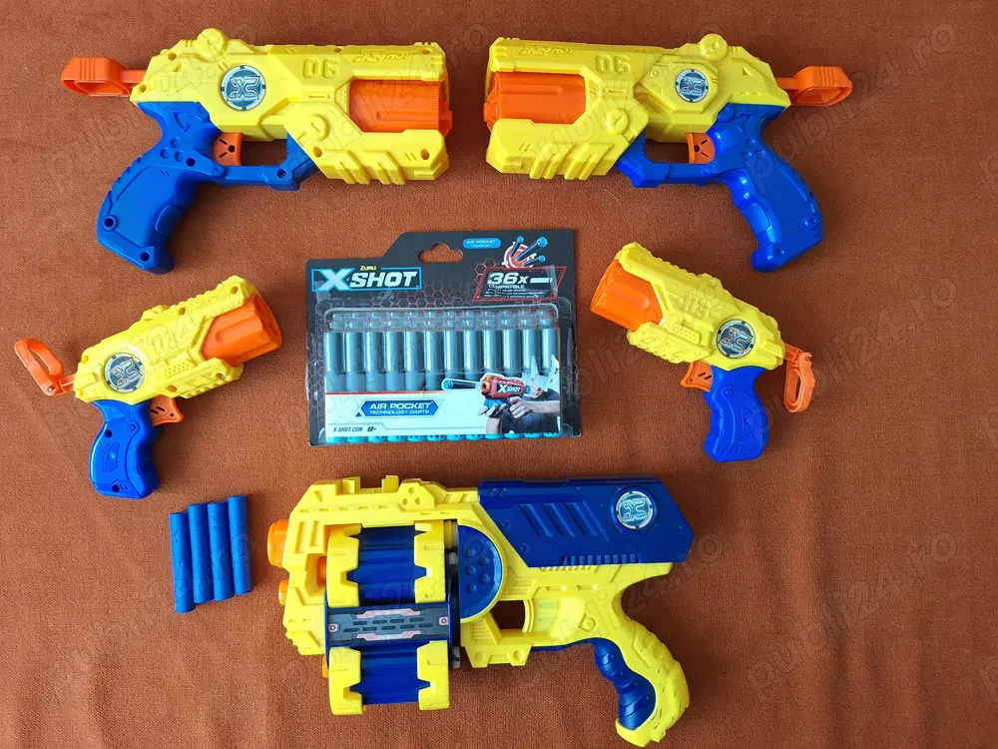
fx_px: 663
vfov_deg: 58.9
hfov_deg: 73.9
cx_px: 499
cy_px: 374
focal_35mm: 23
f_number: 1.8
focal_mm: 5.54
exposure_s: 1/50
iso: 64
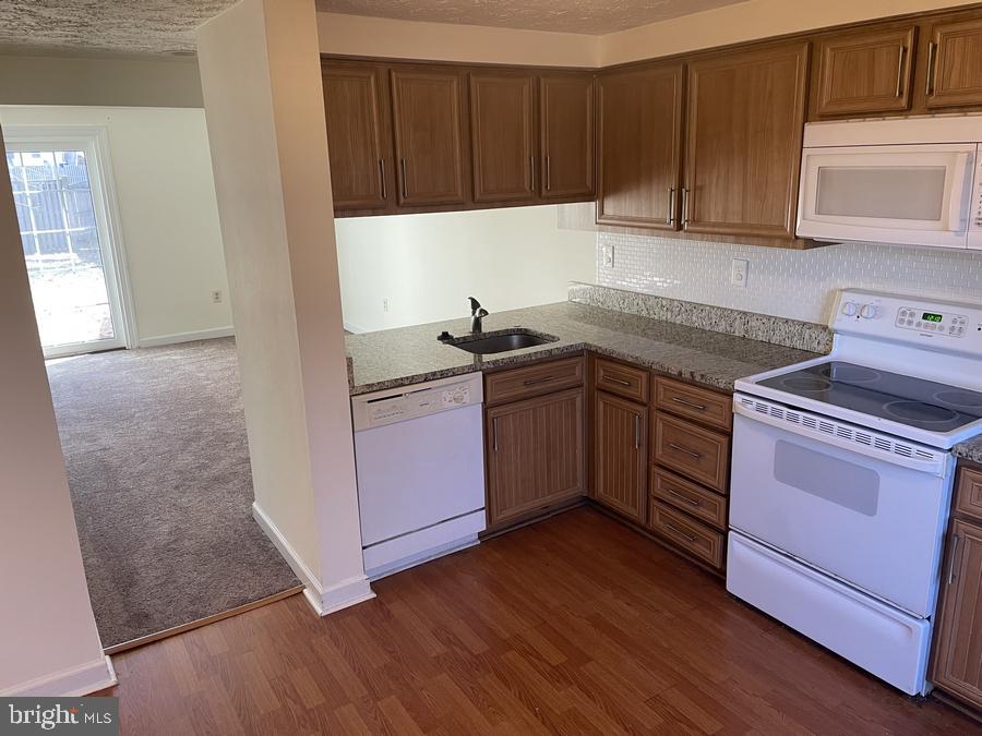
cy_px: 368
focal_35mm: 26
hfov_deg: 67.3
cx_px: 491
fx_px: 738
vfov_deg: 53.1
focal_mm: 4.2
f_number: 1.6
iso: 100
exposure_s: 1/60
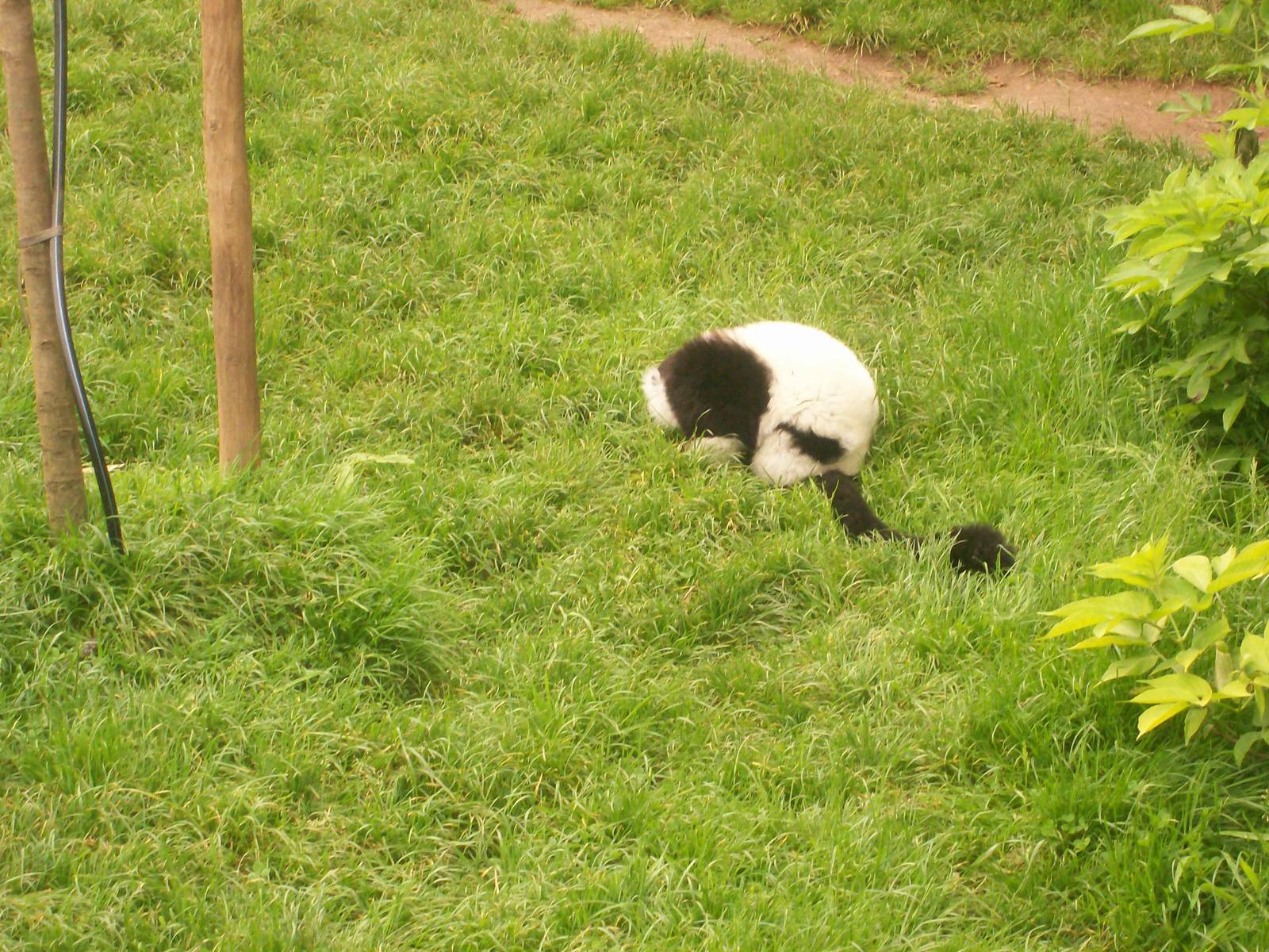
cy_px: 476
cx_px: 634
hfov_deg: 18.7
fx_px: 3849
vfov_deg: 14.1
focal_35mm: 105
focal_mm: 17.4
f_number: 4.9
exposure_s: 1/125
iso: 200
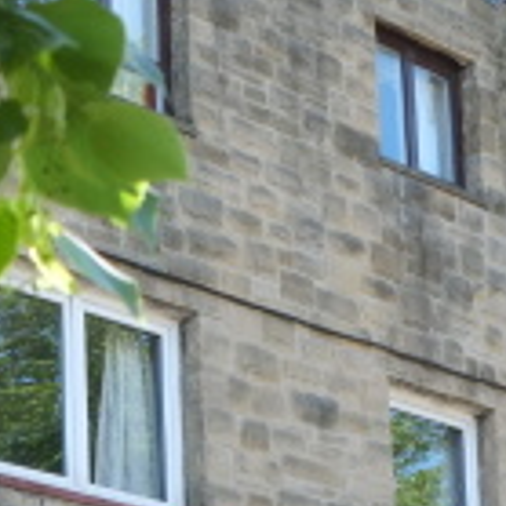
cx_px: 4
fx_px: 2828
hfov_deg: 10.1
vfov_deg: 9.9
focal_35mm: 171
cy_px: 770
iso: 400
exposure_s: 1/170
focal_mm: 23
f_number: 5.6
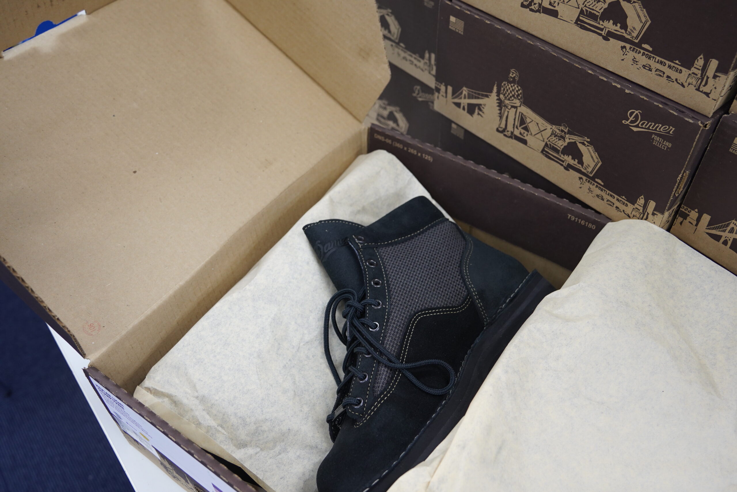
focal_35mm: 31
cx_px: 368
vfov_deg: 42.3
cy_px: 246
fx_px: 635
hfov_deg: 60.3
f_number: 5.6
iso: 1600
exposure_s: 1/40
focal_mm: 31
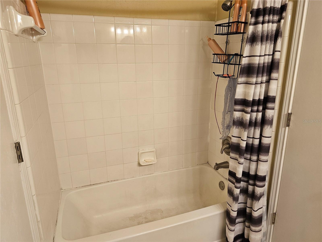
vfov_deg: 58.9
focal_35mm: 23
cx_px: 161
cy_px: 121
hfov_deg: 73.9
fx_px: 214
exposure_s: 1/120
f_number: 1.7
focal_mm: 6.3
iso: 250
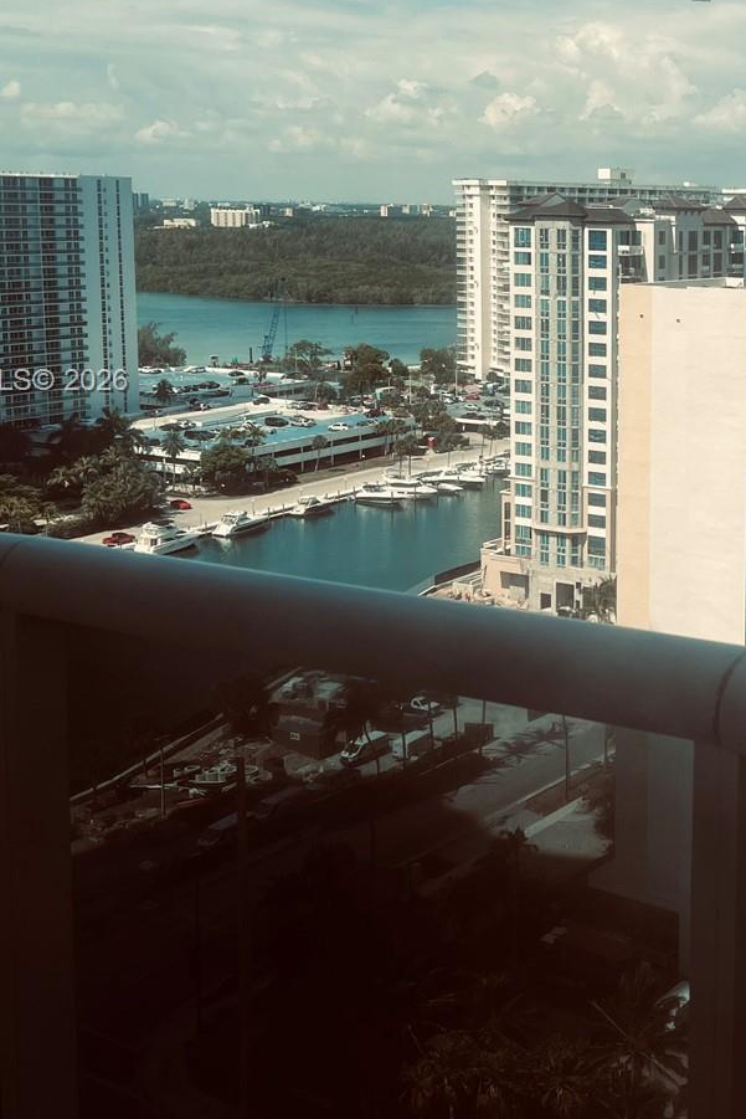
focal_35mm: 48
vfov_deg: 40.6
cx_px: 735
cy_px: 383
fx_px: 1491
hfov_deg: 26.7
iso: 50
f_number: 1.5
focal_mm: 5.7
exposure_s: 1/2571
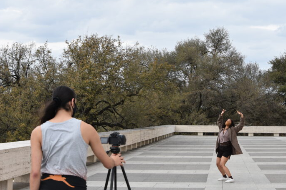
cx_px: 158
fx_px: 775
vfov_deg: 14.0
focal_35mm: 98
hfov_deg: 20.9
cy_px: 87
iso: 450
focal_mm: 55
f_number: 8
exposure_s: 1/500
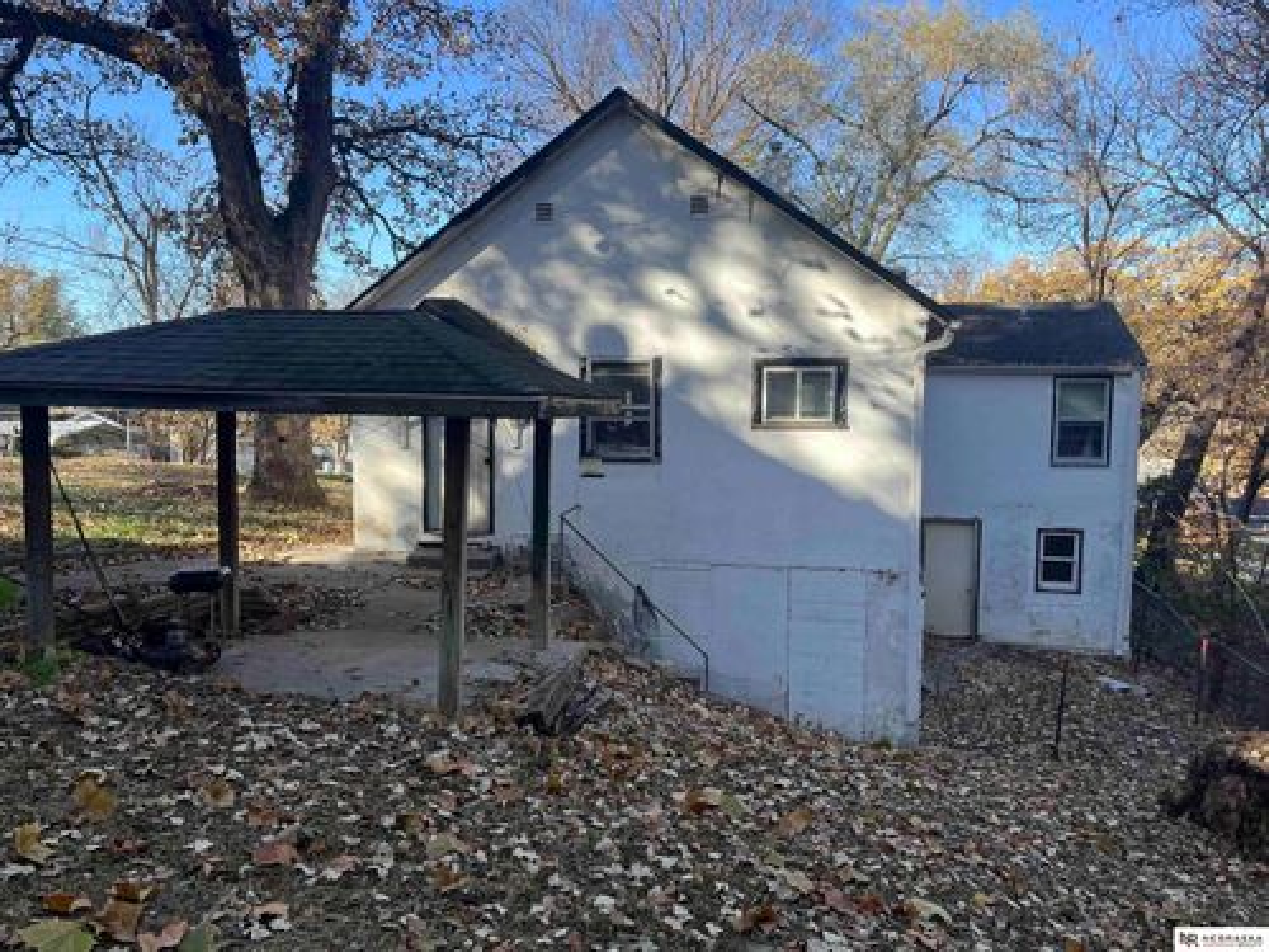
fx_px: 953
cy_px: 476
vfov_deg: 53.1
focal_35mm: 26
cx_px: 634
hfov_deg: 67.3
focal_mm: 5.1
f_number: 1.6
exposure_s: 1/833
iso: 50
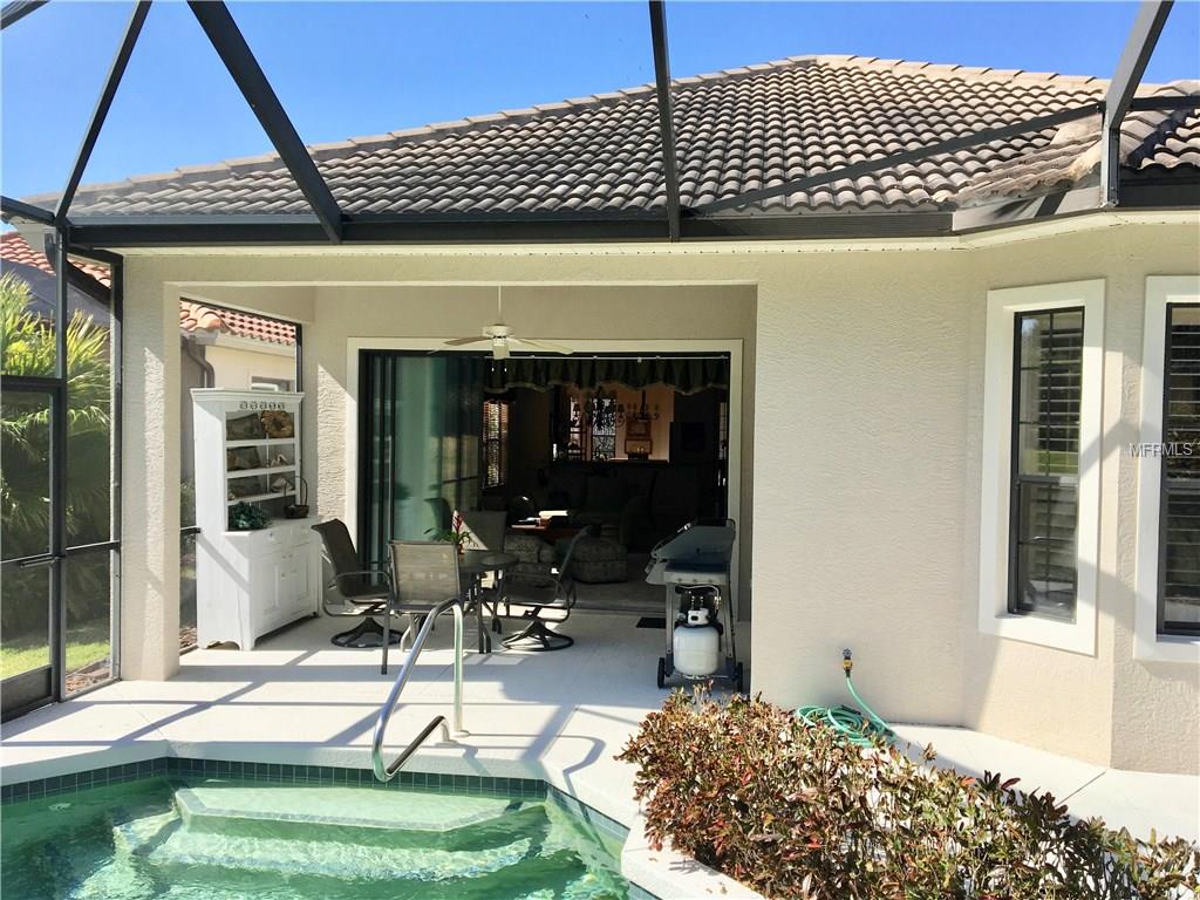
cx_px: 600
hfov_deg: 61.7
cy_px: 450
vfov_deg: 48.2
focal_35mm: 29
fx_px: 1005
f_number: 2.2
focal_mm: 4.15
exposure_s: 1/974
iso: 25
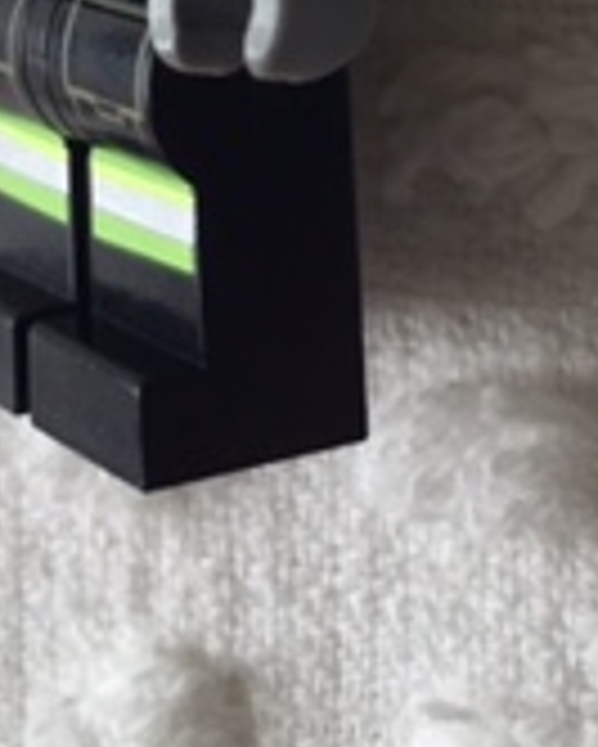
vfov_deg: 16.1
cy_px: -387
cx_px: 180
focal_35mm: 109
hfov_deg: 14.1
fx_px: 2409
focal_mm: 4.15
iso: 50
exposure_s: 1/120
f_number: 2.2
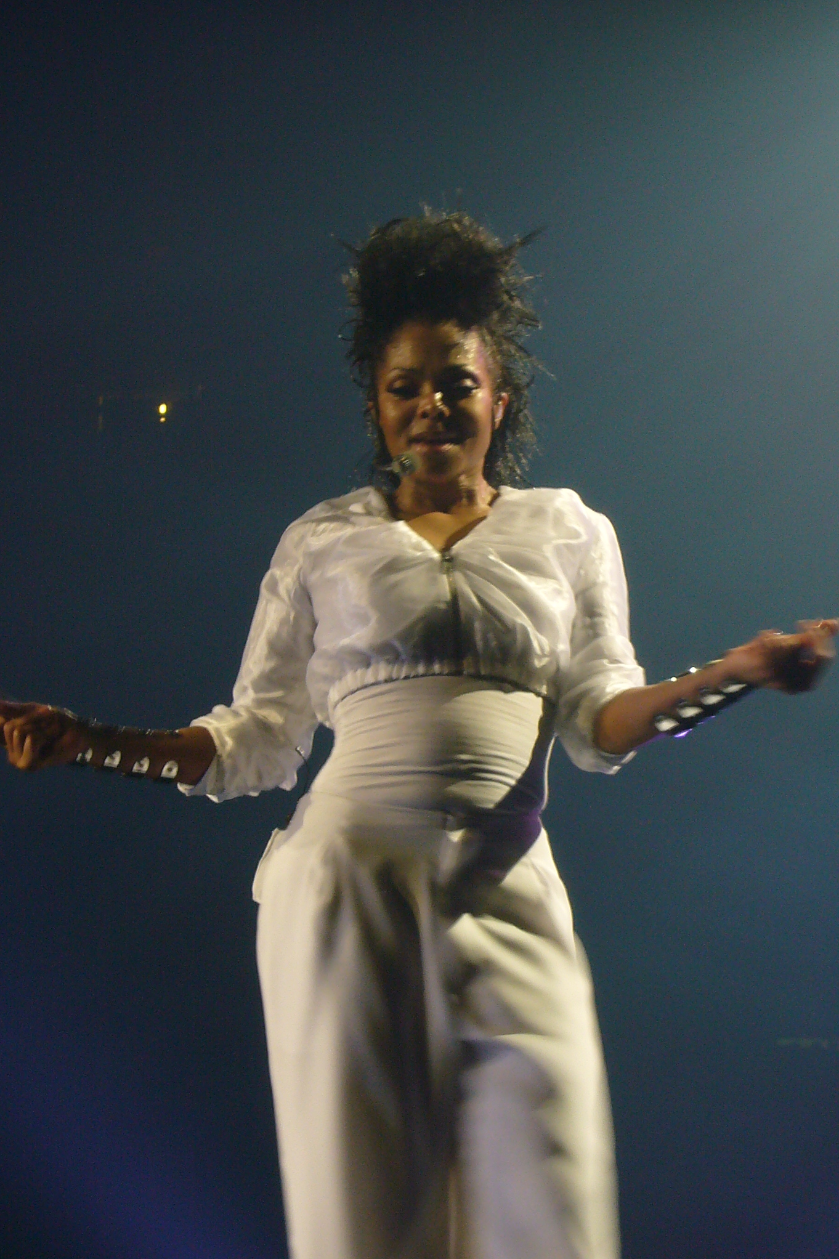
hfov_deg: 9.3
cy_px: 629
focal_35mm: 148
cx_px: 445
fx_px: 5175
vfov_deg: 13.9
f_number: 5.6
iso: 125
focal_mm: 16.8
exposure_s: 1/15
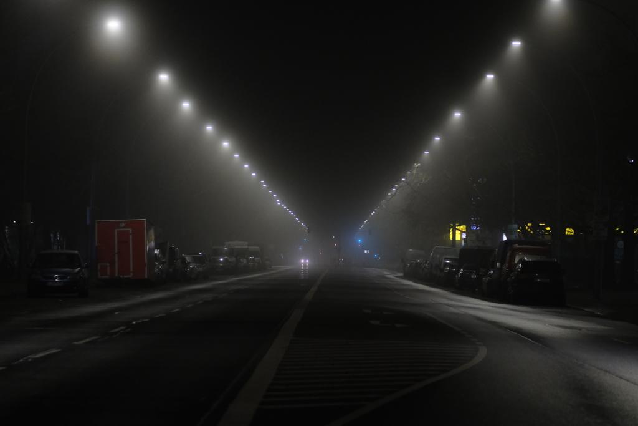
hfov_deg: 13.7
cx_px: 319
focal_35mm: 150
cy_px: 213
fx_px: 2659
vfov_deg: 9.2
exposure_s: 1/52
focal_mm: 100
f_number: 5
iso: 3200
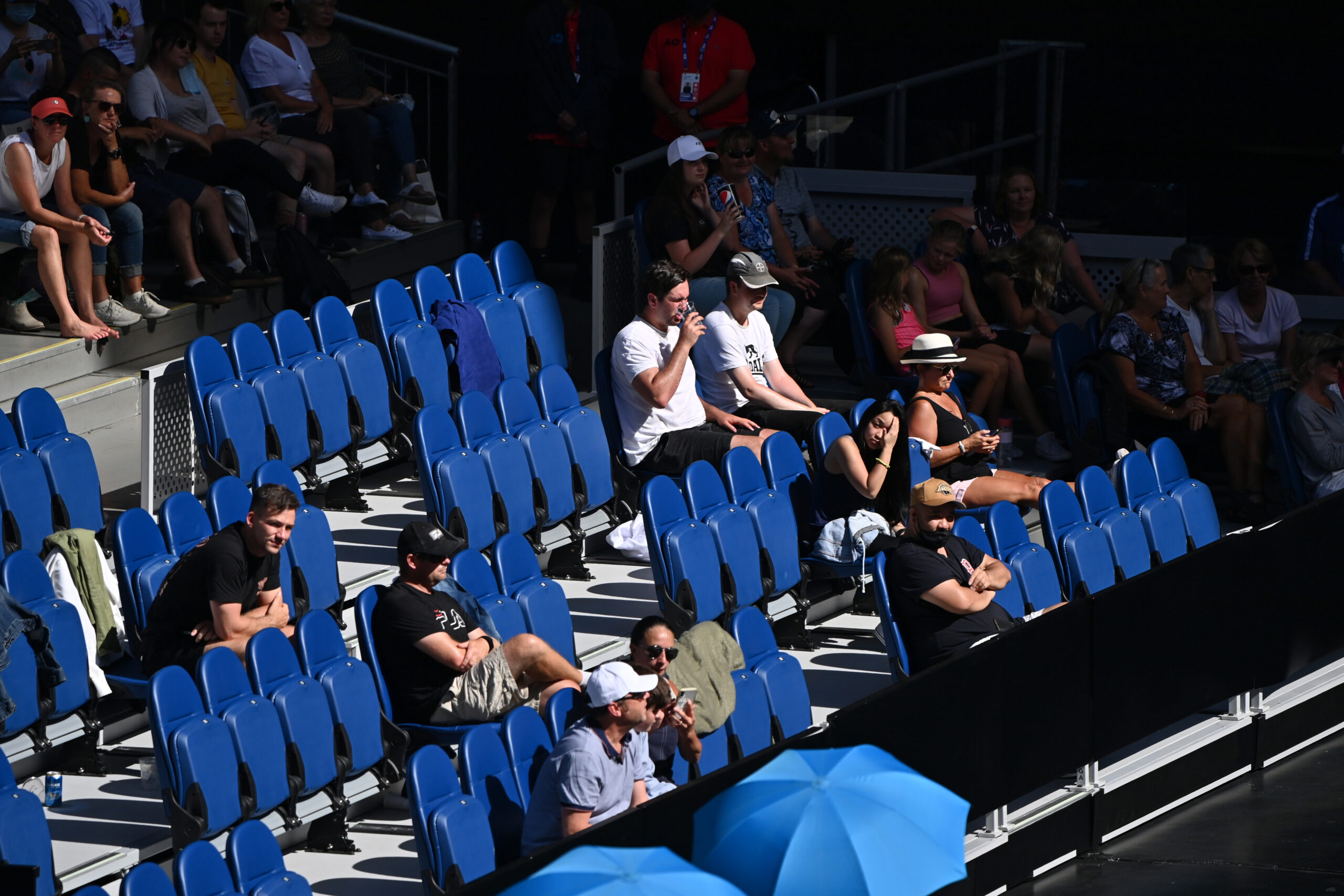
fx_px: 11946
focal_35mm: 320
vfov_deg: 4.3
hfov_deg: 6.4
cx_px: 672
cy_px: 448
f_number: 5.6
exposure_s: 1/2500
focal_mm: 320
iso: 200
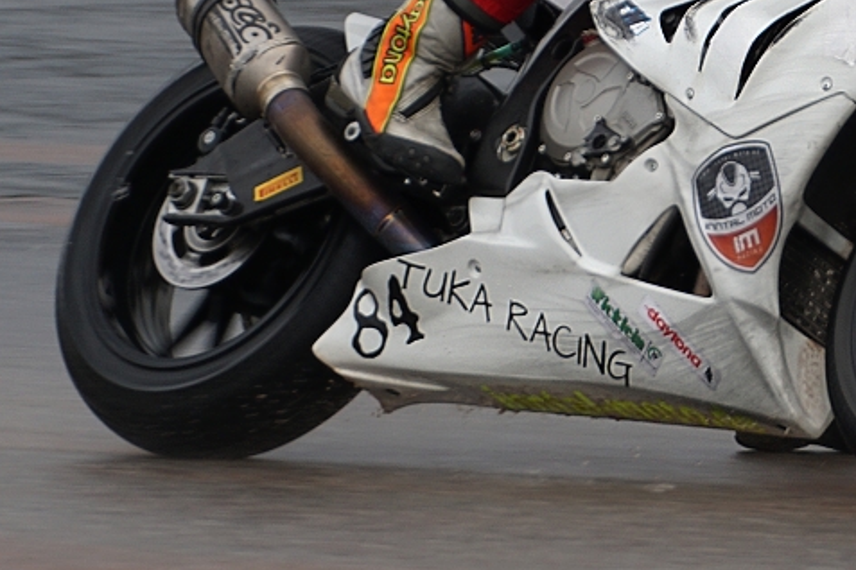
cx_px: 791
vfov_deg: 2.1
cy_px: 37
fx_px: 15312
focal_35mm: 644
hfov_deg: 3.2
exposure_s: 1/320
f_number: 5.6
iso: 160
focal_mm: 160
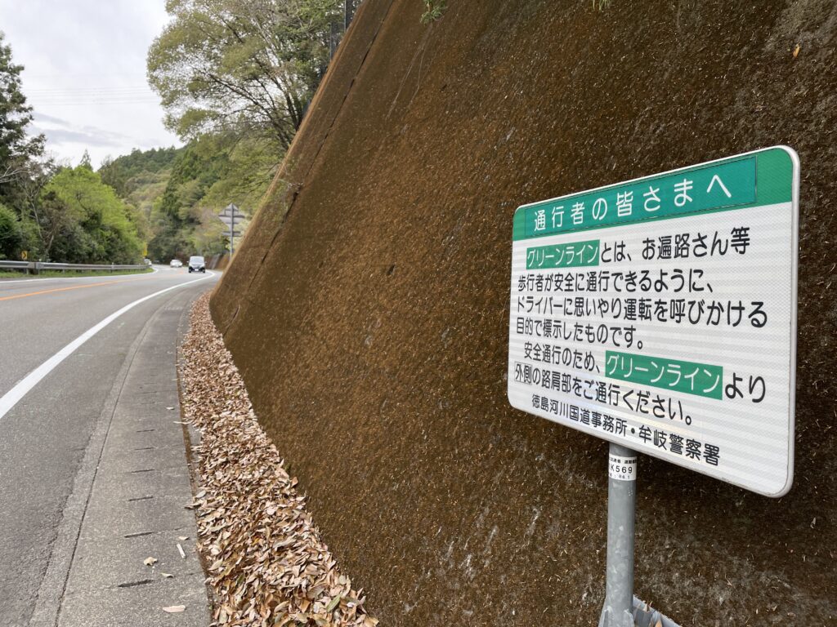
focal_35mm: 26
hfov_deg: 67.3
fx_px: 629
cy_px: 314
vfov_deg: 53.1
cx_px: 418
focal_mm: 4.2
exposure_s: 1/416
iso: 32
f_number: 1.6
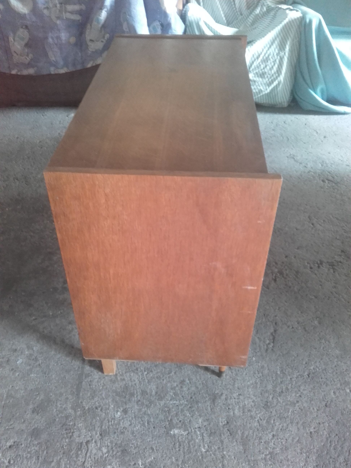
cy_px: 234
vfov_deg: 58.4
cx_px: 176
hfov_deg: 45.4
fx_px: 419
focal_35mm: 31
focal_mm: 3.3
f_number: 2.2
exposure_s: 1/12
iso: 180
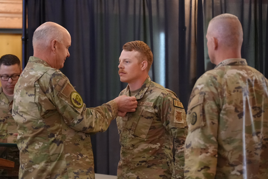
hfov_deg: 15.2
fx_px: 1006
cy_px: 90
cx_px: 134
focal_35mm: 135
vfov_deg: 10.2
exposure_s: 1/60
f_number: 4
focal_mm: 135
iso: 12800
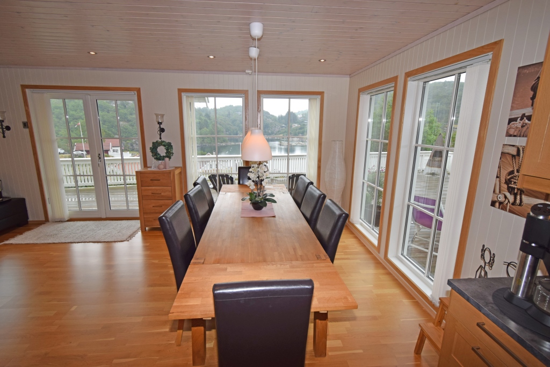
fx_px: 252
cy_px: 184
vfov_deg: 72.1
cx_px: 275
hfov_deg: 95.0
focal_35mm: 16
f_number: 5.6
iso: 450
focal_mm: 11
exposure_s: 1/125
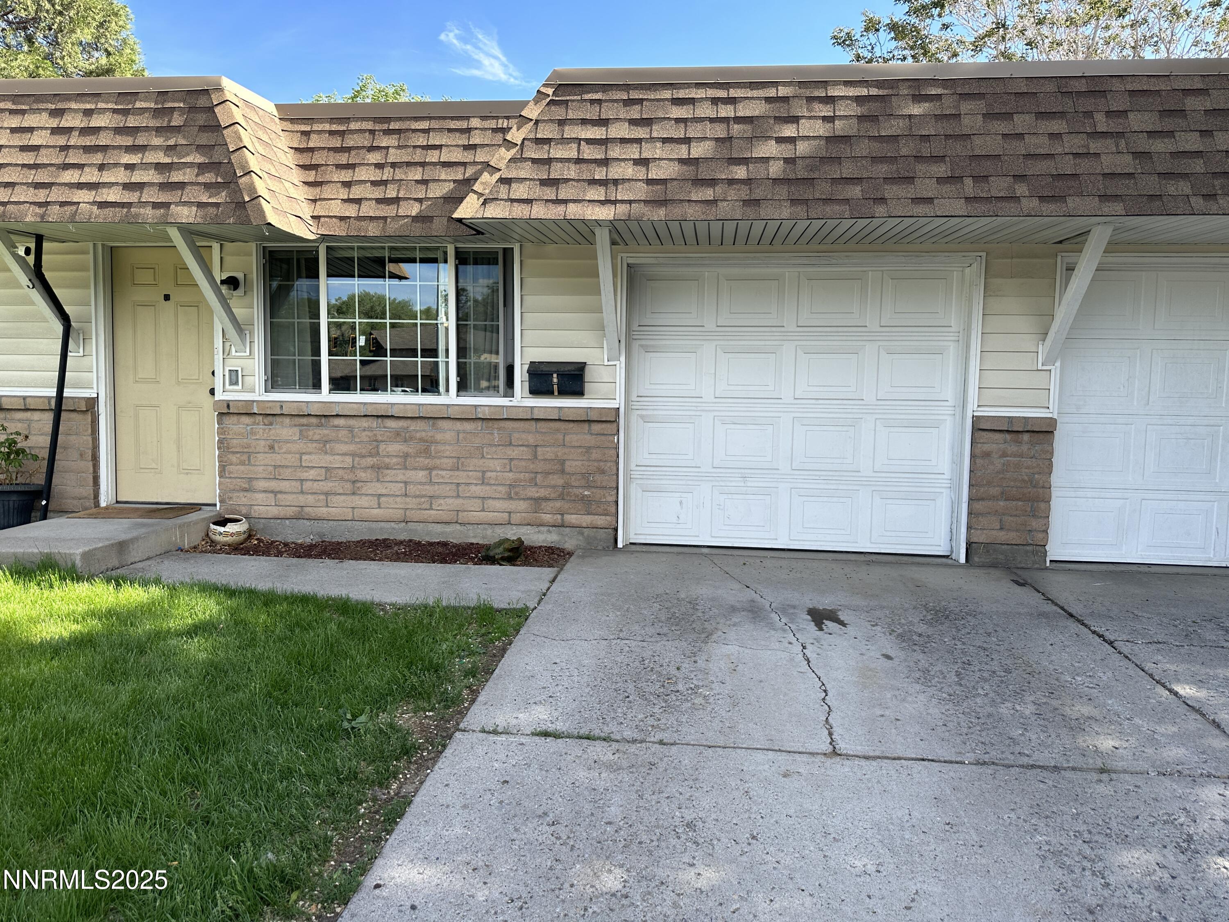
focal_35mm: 24
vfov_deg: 56.8
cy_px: 461
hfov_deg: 71.6
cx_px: 614
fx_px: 852
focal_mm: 6.86
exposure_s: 1/1095
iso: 80
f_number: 1.78
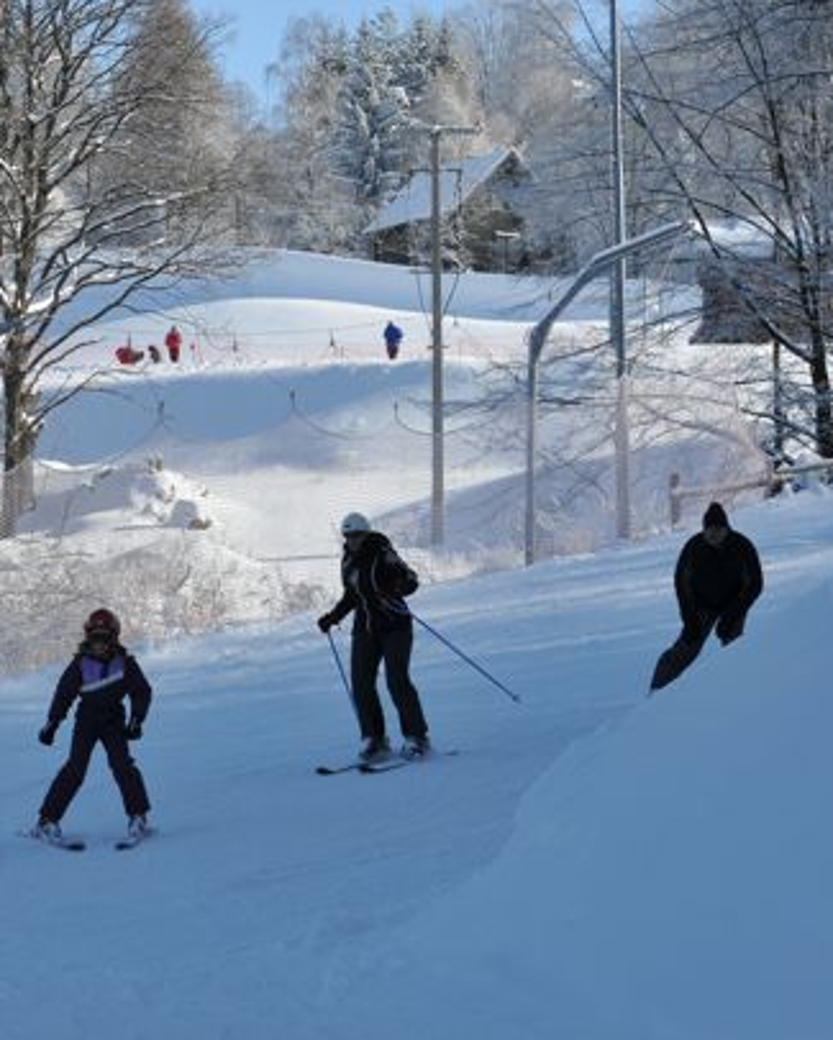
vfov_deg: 10.0
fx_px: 5976
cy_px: 555
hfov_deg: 7.9
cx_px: 82
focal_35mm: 194
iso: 200
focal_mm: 70
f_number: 10
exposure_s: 1/400
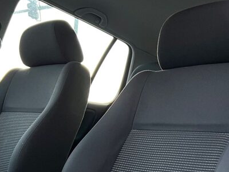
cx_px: 119
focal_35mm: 52
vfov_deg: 26.8
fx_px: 344
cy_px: 163
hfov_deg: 36.8
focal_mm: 5.7
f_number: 1.5
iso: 500
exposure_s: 1/54
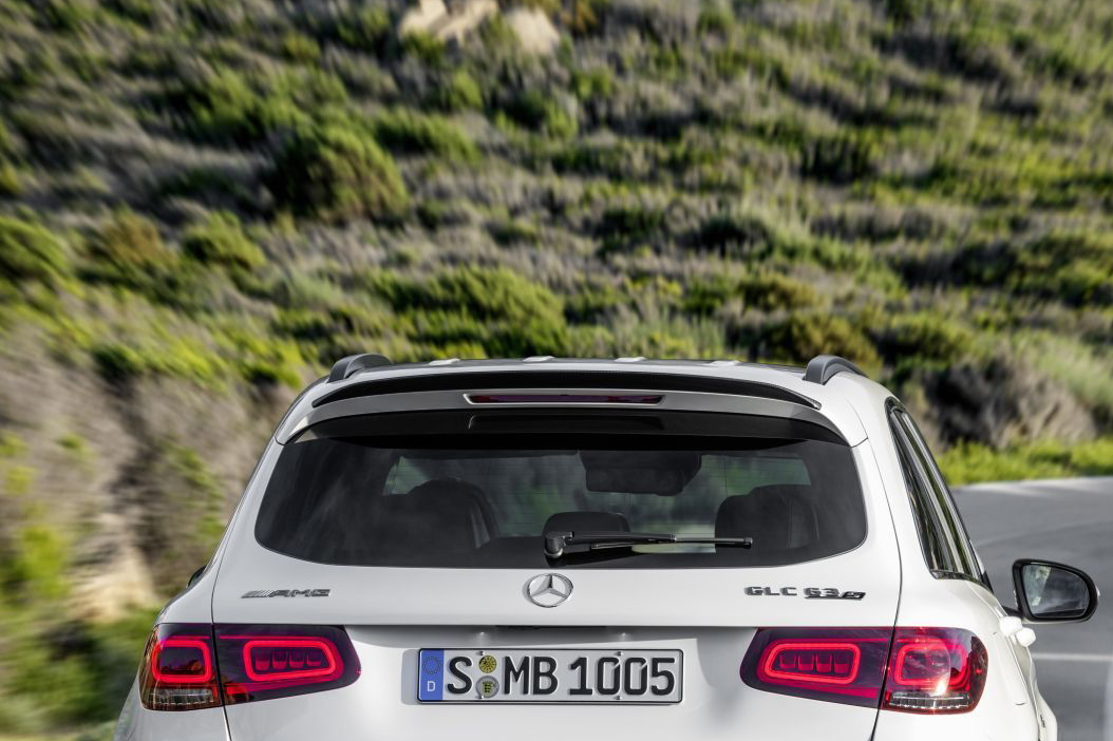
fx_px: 7603
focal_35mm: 246
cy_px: 565
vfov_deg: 5.6
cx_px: 811
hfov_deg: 8.4
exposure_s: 1/25
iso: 31
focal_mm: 135
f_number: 11
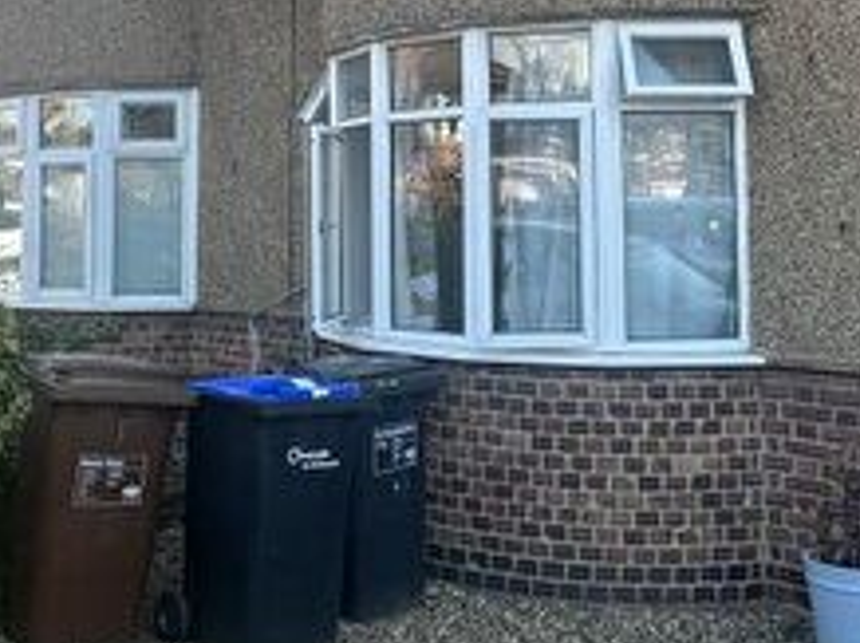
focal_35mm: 45
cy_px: 144
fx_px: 1117
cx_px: 430
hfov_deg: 42.1
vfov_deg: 31.4
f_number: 2.2
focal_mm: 2.22
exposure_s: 1/319
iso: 40
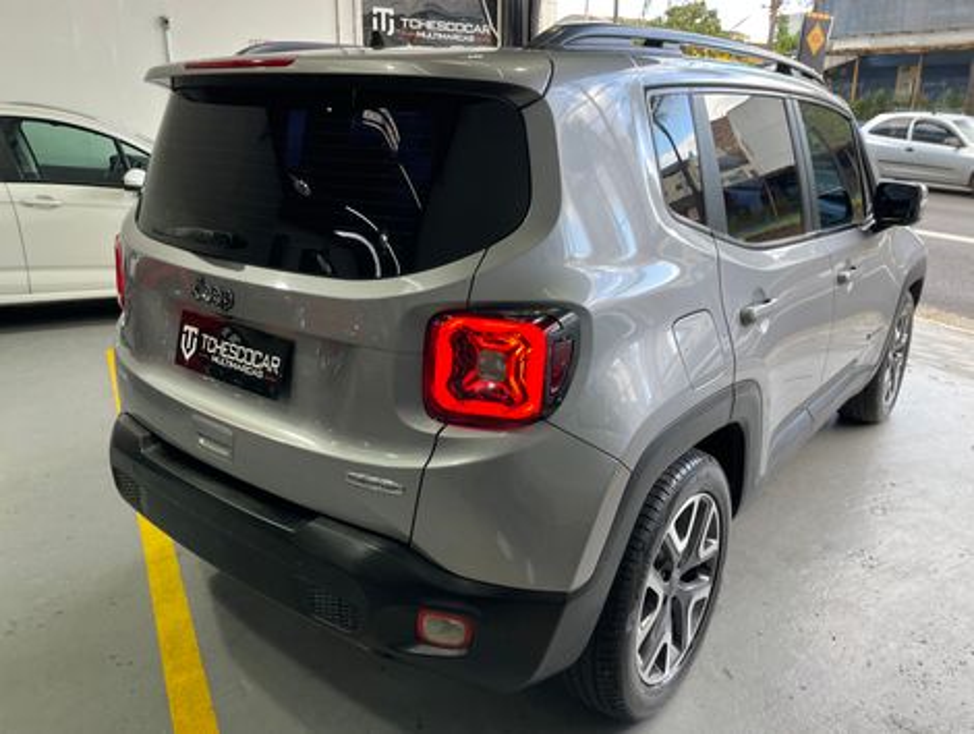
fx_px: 733
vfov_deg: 53.2
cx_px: 487
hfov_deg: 67.2
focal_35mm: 26
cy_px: 367
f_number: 1.6
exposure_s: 1/120
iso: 50
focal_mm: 4.2
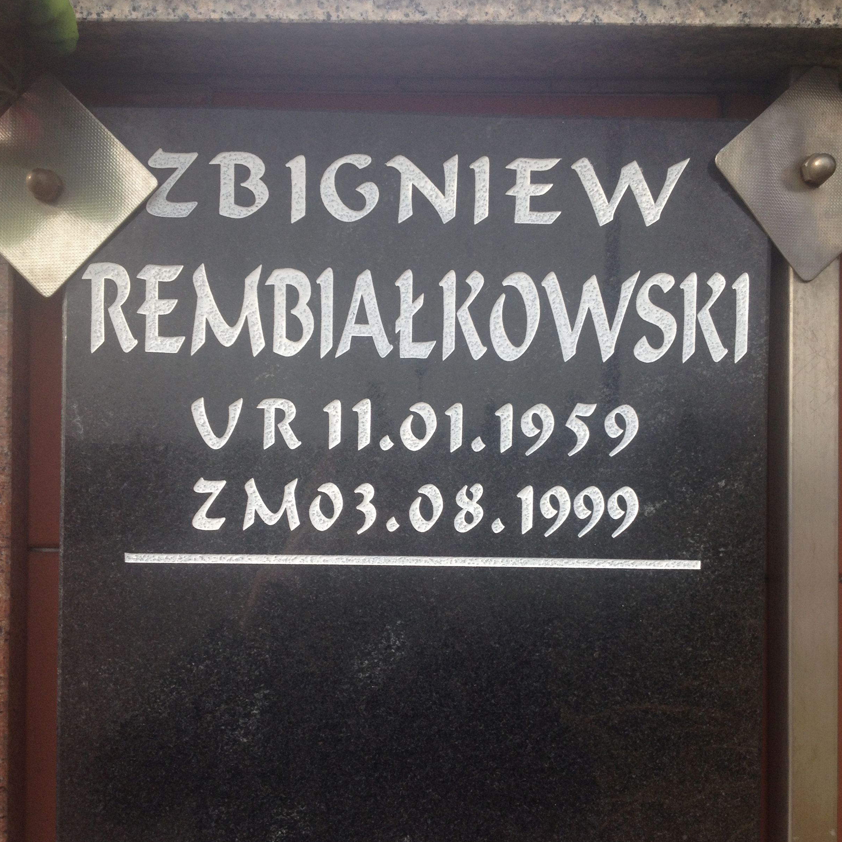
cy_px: 488
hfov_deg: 40.0
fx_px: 1156
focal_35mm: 42
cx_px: 425
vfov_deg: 39.9
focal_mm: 4.28
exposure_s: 1/373
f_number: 2.4
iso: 50
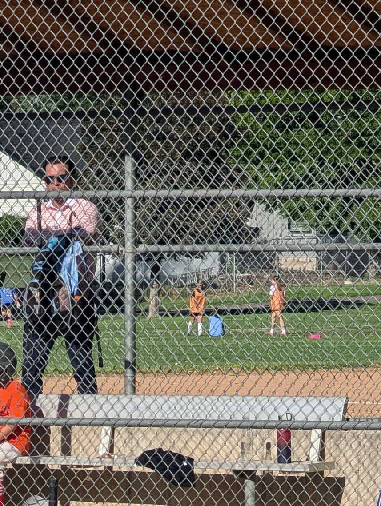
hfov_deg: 3.9
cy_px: 411
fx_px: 5562
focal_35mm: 380
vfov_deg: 5.2
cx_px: 210
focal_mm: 19
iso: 46
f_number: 3.5
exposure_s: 1/918
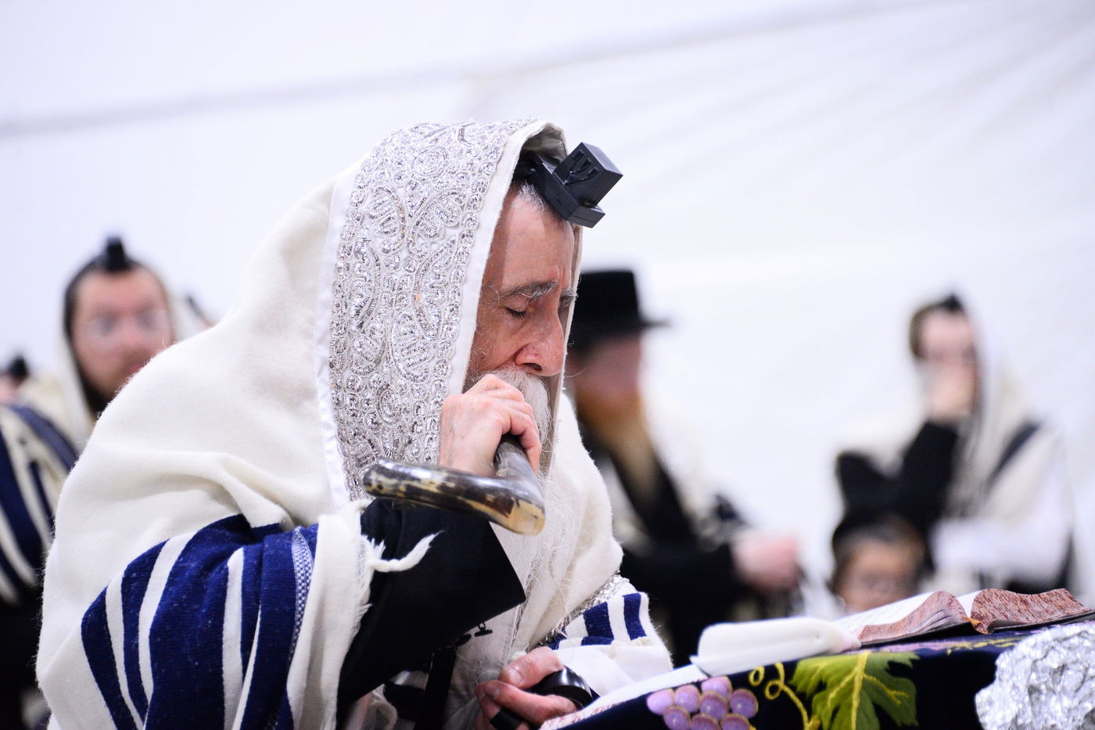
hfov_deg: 8.2
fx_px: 7603
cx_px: 548
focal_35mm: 250
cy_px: 365
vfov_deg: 5.5
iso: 4000
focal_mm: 250
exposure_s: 1/80
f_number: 5.6
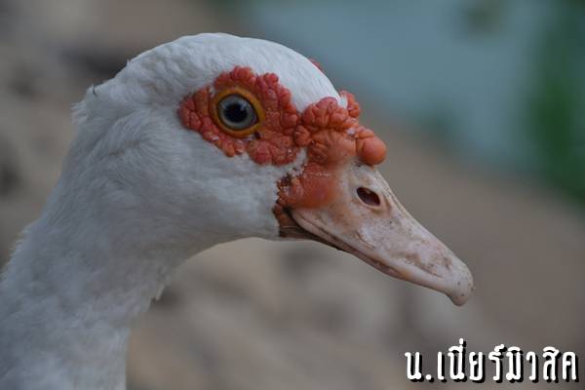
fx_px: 2559
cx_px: 292
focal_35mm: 158
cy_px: 195
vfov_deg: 8.7
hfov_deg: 13.0
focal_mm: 105
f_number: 5.6
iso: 400
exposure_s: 1/500
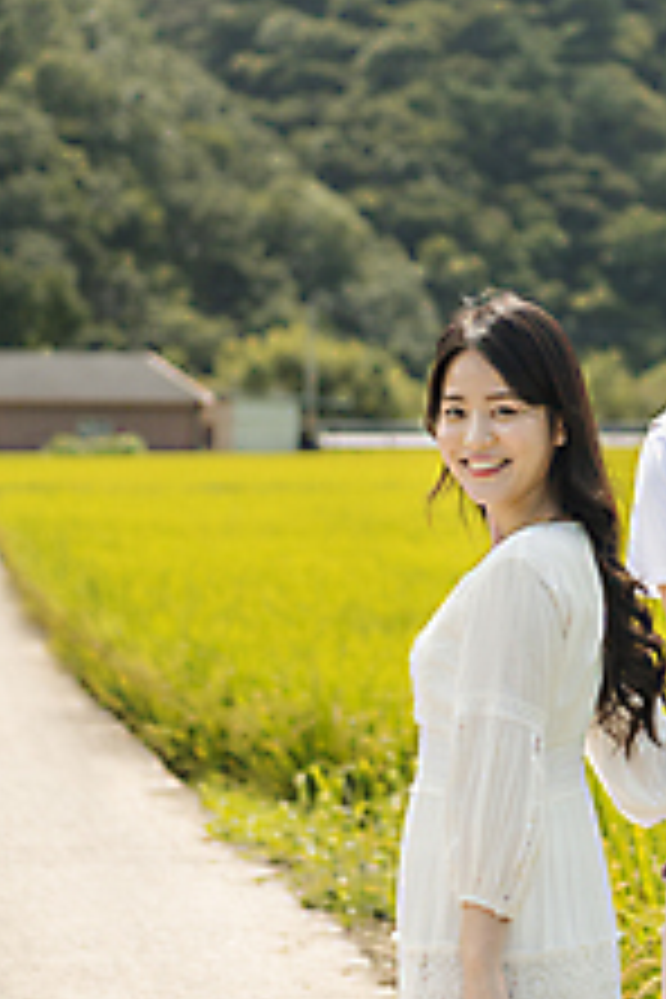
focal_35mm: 126
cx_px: 565
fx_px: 3496
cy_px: 346
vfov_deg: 16.2
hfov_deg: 10.8
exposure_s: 1/2000
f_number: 3.2
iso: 200
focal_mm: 70
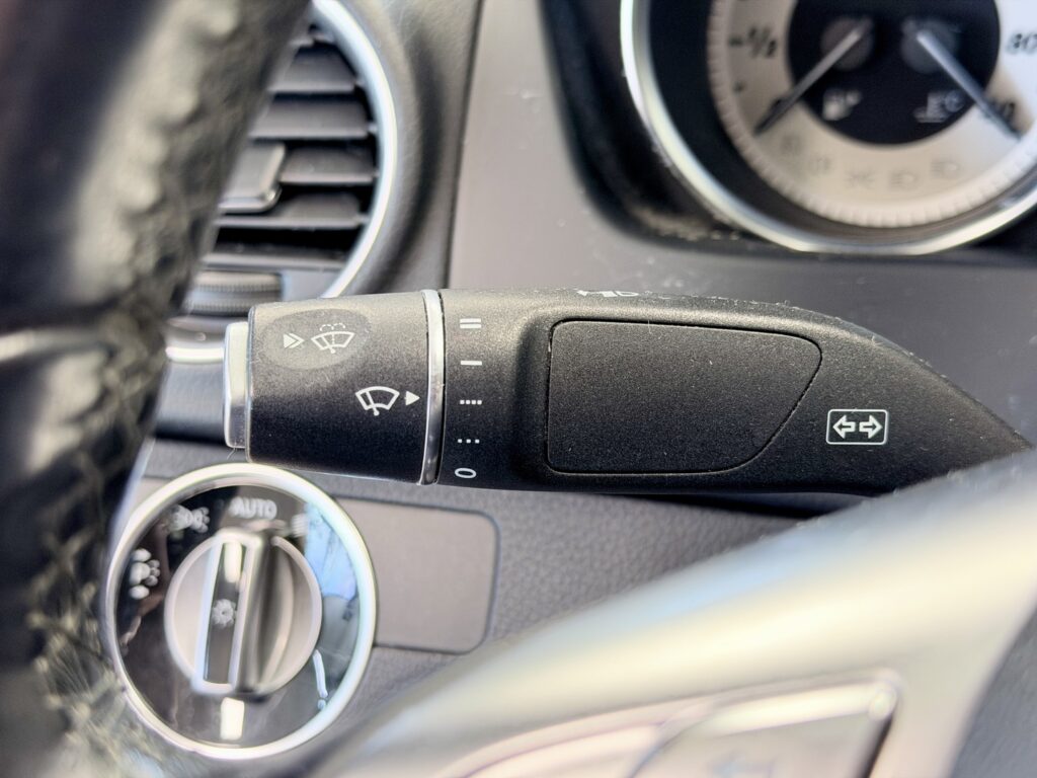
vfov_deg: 30.3
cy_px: 389
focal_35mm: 48
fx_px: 1438
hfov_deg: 39.7
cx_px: 518
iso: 200
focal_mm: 6.76
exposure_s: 1/33
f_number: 1.78
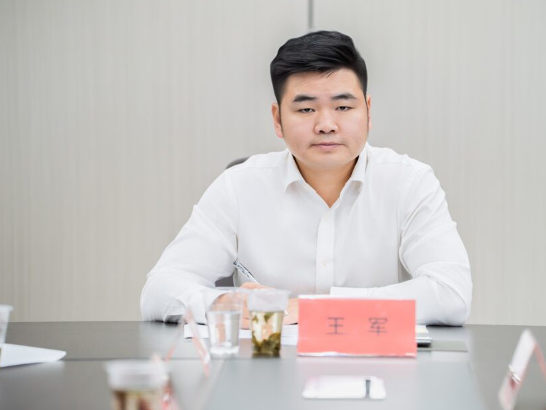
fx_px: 3439
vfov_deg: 6.8
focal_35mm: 218
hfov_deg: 9.1
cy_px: 191
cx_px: 329
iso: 2500
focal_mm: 180
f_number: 2.8
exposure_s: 1/200
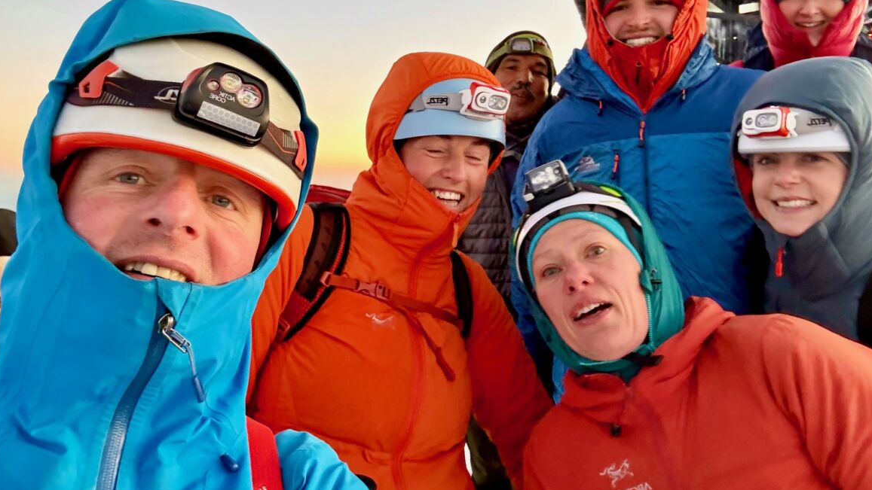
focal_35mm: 26
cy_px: 176
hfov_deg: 71.9
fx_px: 601
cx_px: 423
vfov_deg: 43.9
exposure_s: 1/45
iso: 320
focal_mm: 2.69
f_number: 1.9
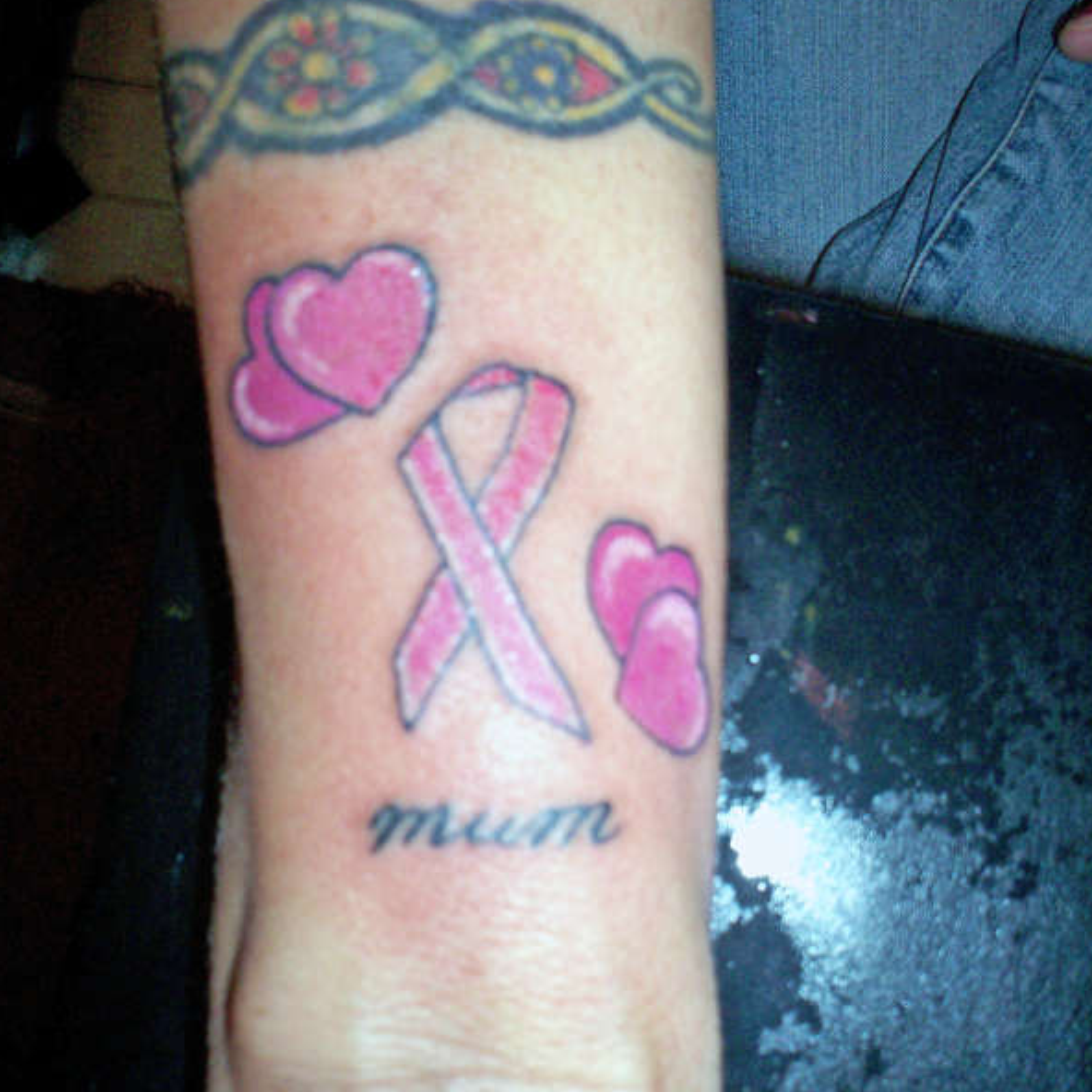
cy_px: 563
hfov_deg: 39.2
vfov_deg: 39.2
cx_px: 546
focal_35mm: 43
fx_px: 1535
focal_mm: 6
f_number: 4.5
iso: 140
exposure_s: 1/60
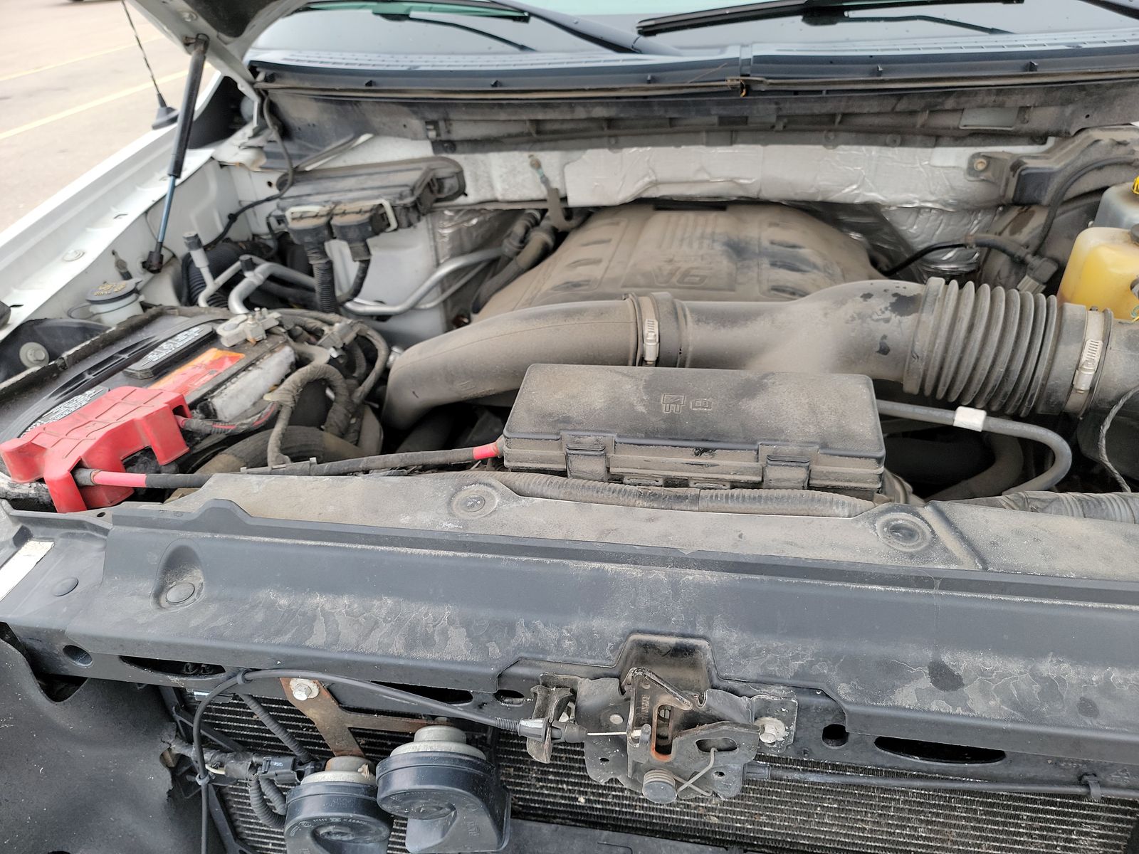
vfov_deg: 56.8
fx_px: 790
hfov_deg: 71.6
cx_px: 570
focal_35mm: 24
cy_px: 427
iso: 70
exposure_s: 1/59
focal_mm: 6.7
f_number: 1.8
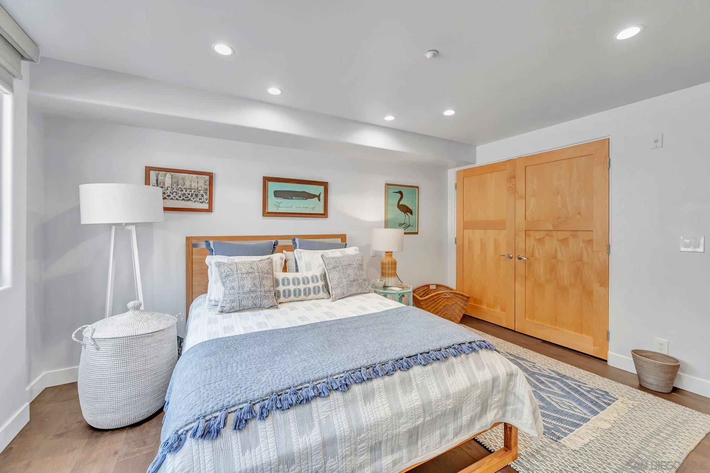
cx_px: 355
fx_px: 276
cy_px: 236
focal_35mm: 14
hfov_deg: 104.3
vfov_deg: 81.1
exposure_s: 1/15
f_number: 8
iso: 400
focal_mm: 14
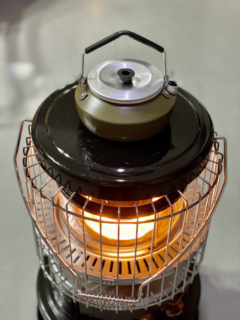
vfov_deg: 36.8
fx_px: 481
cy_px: 160
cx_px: 120
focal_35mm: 52
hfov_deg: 28.0
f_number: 2
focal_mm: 6
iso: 250
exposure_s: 1/40
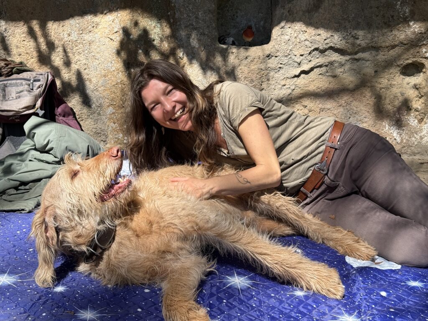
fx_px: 593
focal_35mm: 48
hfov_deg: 39.7
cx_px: 214
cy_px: 160
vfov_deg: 30.3
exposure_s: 1/1838
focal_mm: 6.76
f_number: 1.78
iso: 64
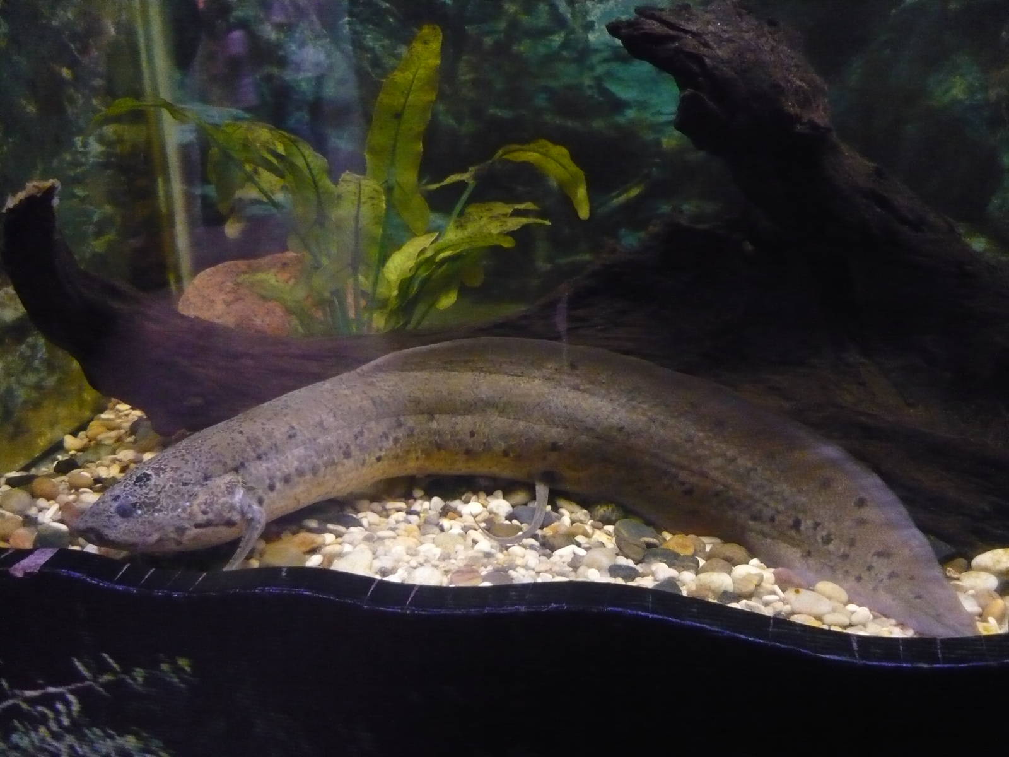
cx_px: 504
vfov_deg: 42.9
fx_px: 962
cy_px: 378
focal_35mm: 33
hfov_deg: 55.4
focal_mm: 5.5
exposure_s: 1/8
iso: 800
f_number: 2.8
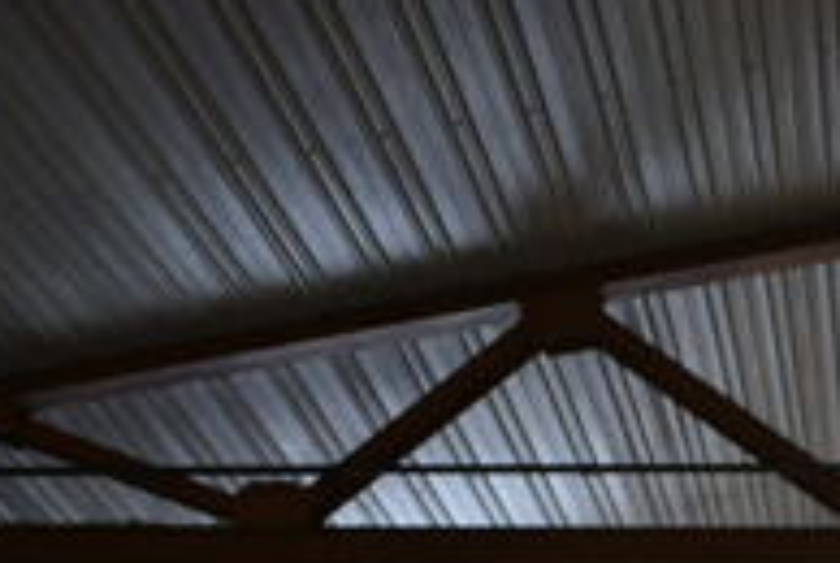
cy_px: 870
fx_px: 1986
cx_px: 775
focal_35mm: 85
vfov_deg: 14.9
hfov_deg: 23.2
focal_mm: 18
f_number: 3.5
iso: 140
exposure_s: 1/30
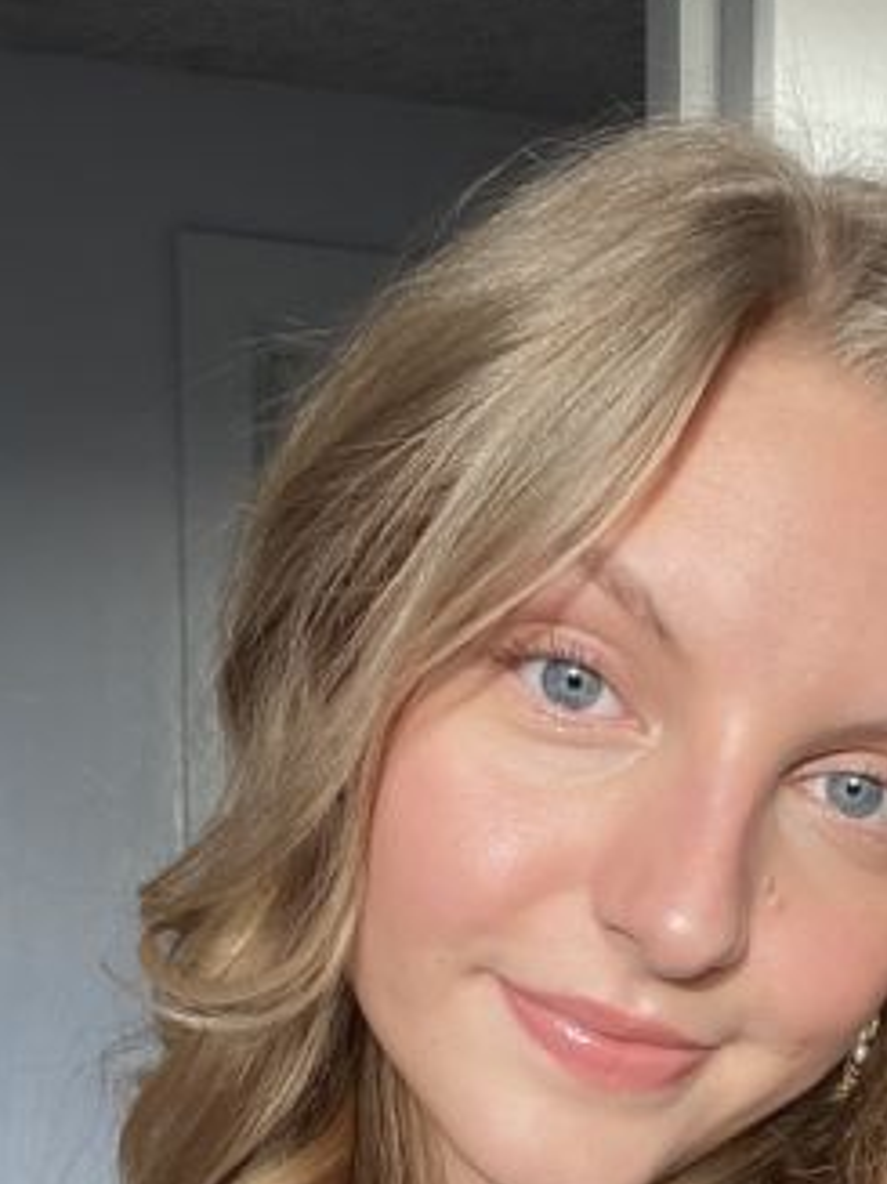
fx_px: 1880
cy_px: 1065
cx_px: 724
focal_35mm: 55
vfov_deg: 33.1
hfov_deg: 26.0
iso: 25
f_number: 2.2
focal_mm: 2.71
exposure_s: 1/122
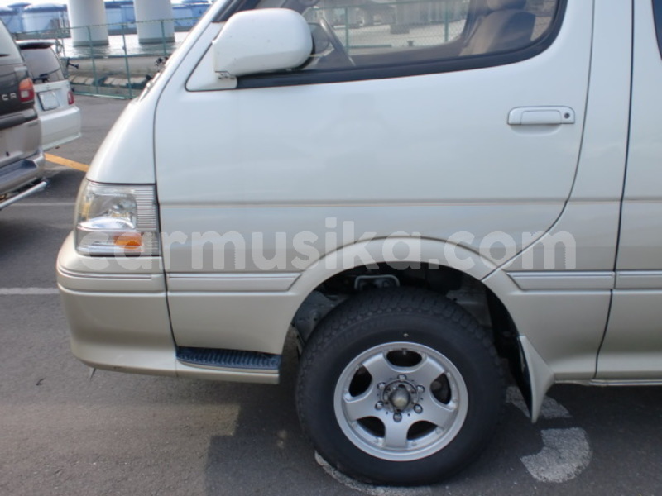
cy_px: 248
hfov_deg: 52.6
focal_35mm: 35
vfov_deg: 40.7
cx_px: 331
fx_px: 669
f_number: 3.1
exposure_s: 1/250
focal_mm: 6.3
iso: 64
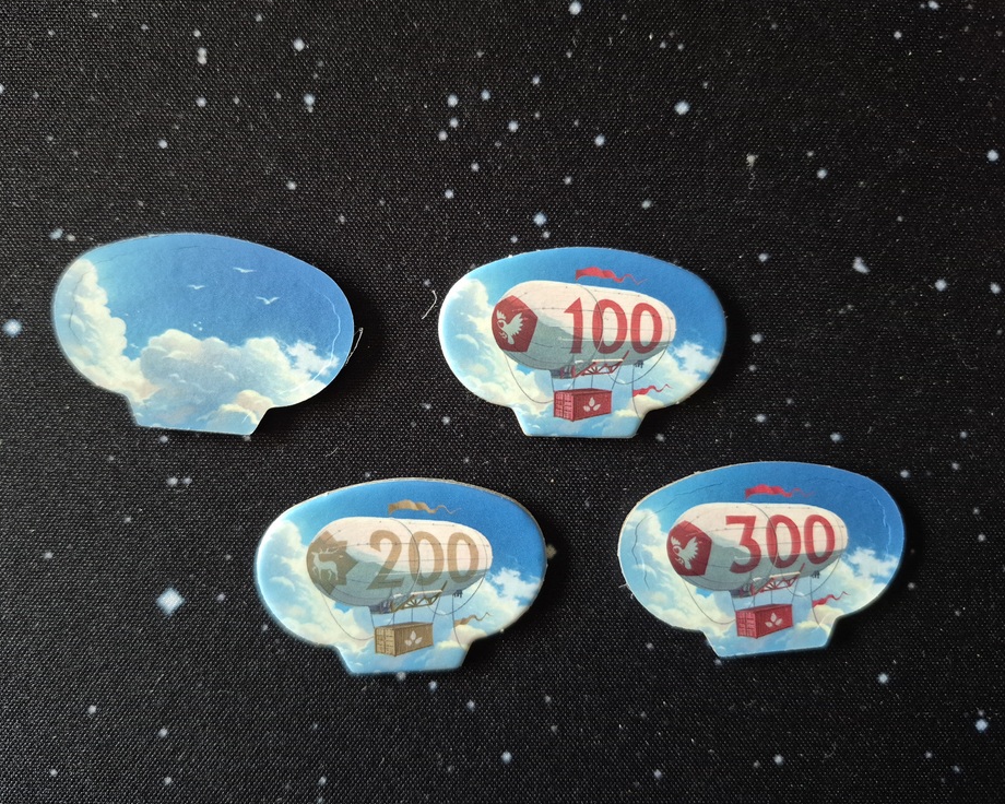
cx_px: 469
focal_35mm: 25
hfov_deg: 68.0
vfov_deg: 56.8
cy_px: 397
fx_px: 744
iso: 800
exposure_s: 1/100
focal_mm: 5.4
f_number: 1.8
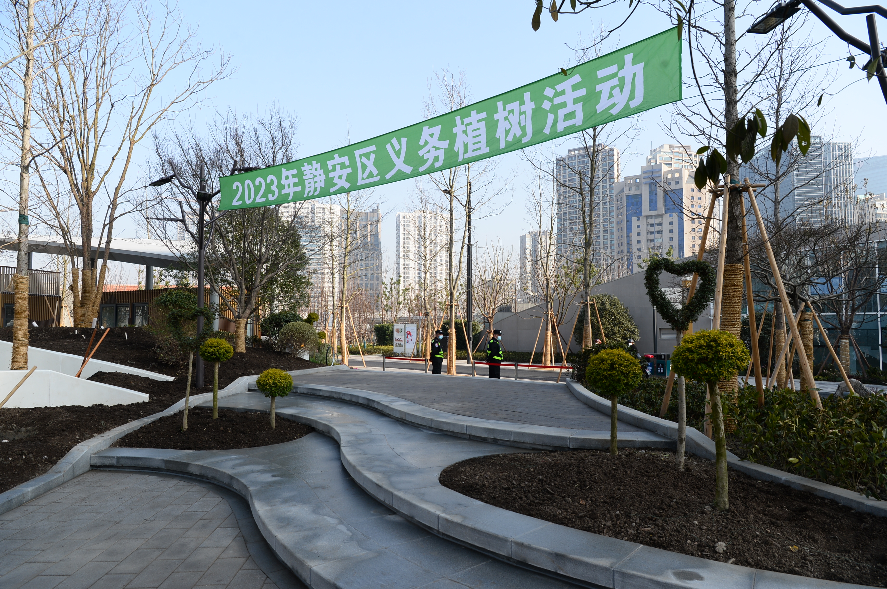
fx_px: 591
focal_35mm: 24
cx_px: 444
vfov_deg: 53.0
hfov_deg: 73.8
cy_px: 294
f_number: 7.1
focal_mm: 24
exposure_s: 1/400
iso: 200
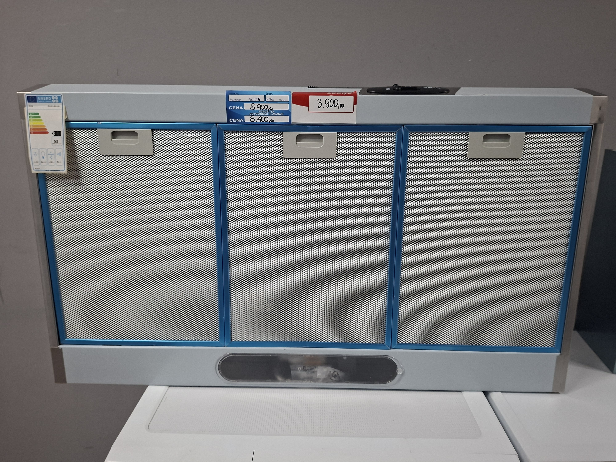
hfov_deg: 73.9
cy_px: 231
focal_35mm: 23
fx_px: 409
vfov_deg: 58.9
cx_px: 308
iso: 250
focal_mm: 5.54
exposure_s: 1/50
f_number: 1.8
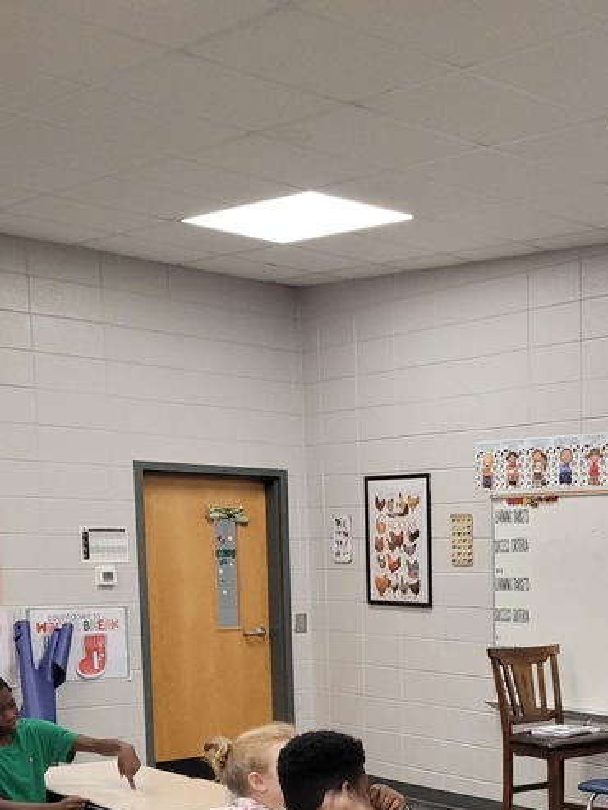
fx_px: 1264
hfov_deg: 25.7
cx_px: 605
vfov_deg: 33.7
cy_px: 723
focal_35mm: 54
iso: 320
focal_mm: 5.4
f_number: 1.8
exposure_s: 1/120
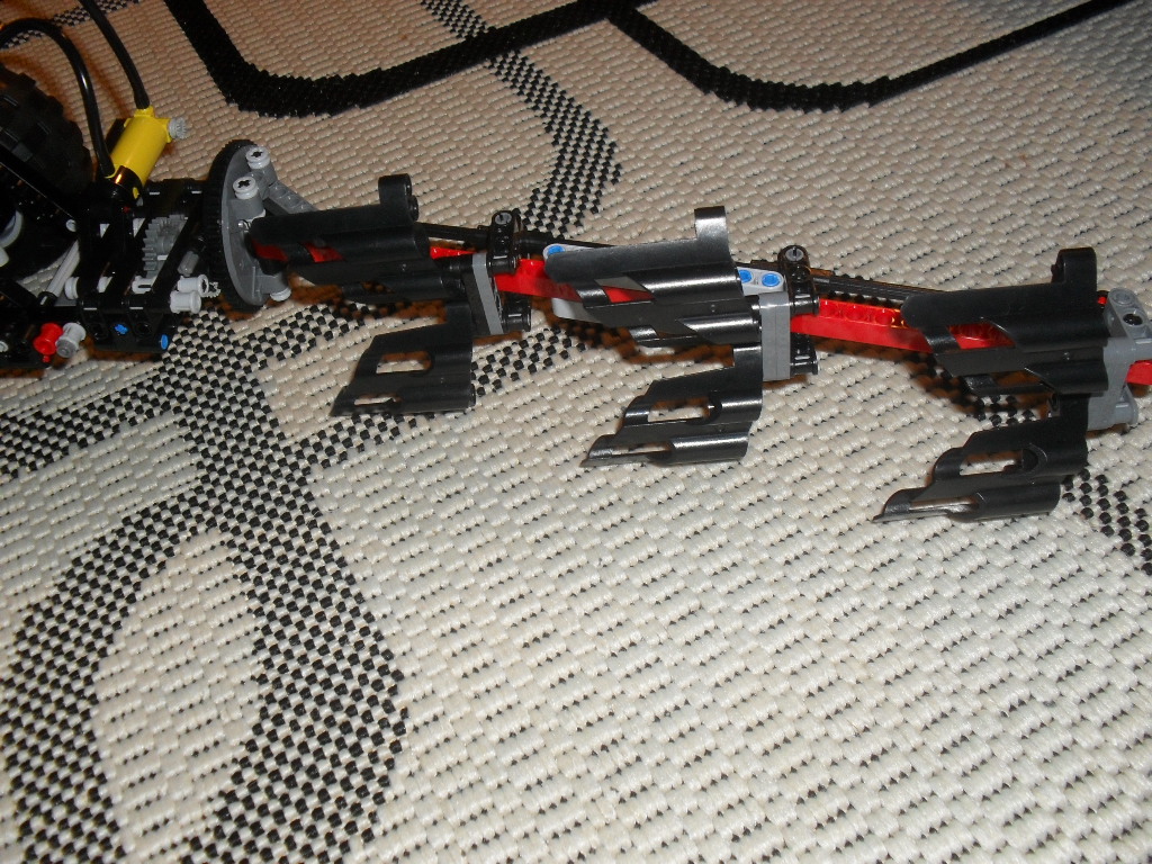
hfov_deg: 52.6
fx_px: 1165
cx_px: 576
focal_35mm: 35
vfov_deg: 40.7
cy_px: 432
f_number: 3.2
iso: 200
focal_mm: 6.3
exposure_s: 1/45
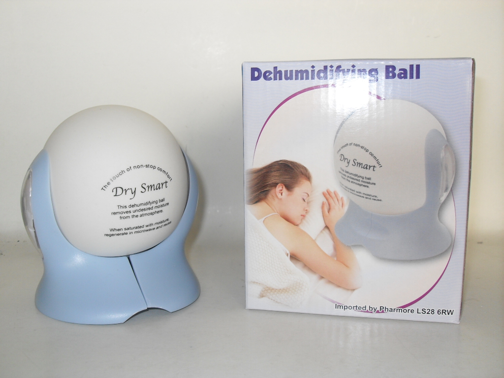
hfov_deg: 50.1
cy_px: 189
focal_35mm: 37
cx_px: 252
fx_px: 539
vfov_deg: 38.7
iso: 100
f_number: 2.8
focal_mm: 6.3
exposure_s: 1/45
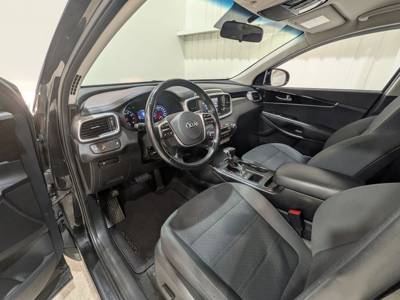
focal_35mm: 16
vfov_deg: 78.1
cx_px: 189
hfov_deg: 94.4
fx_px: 185
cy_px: 146
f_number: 2.2
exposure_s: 1/25
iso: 62
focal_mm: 1.83
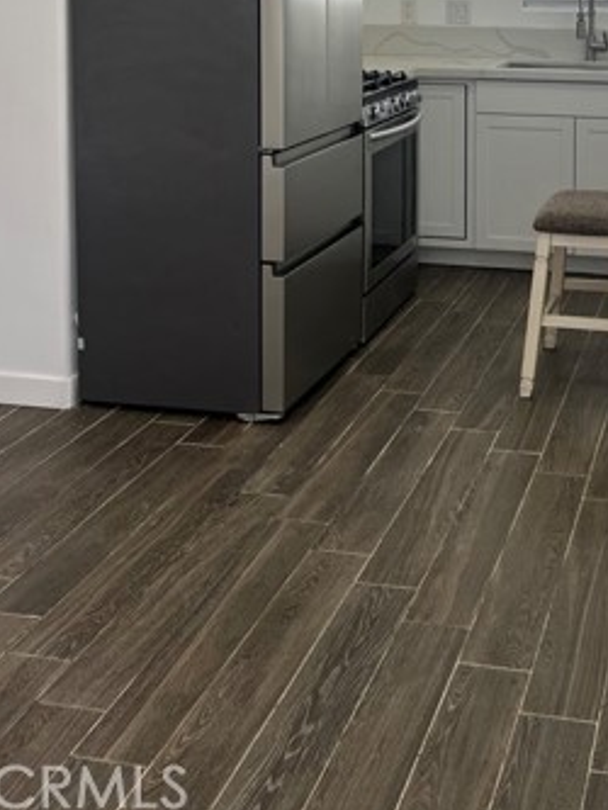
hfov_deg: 28.3
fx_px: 1170
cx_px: 516
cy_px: 44
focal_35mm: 50
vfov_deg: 35.4
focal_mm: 5.7
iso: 32
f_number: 1.5
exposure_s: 1/125
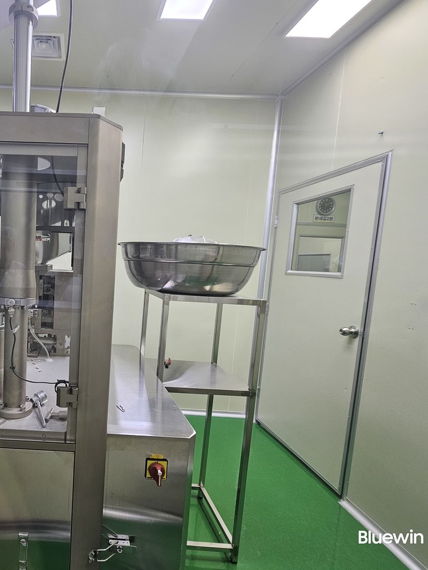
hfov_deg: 63.6
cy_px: 289
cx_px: 70
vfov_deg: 87.7
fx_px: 297
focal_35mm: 18
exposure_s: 1/60
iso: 100
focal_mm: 2.2
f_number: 2.2
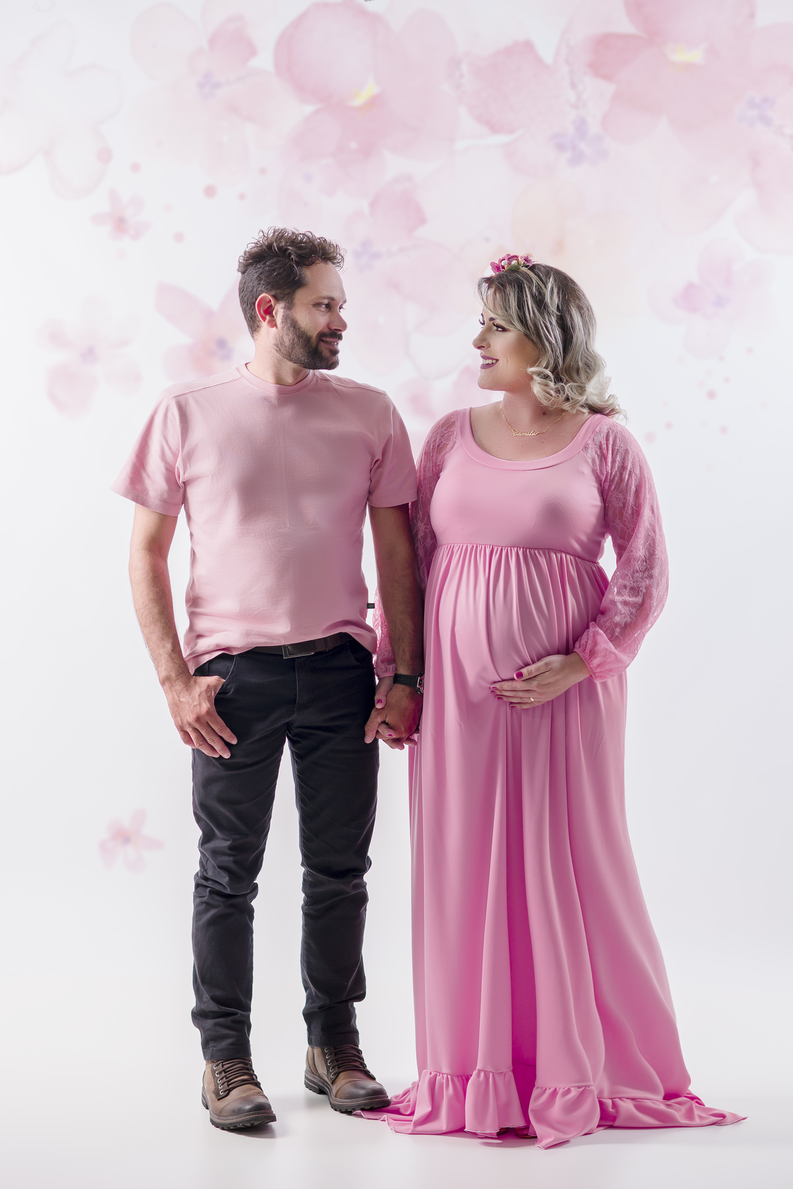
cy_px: 594
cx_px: 396
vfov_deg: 23.9
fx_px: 2808
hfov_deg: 16.1
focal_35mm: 85
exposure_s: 1/100
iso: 125
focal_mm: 85
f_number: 2.8
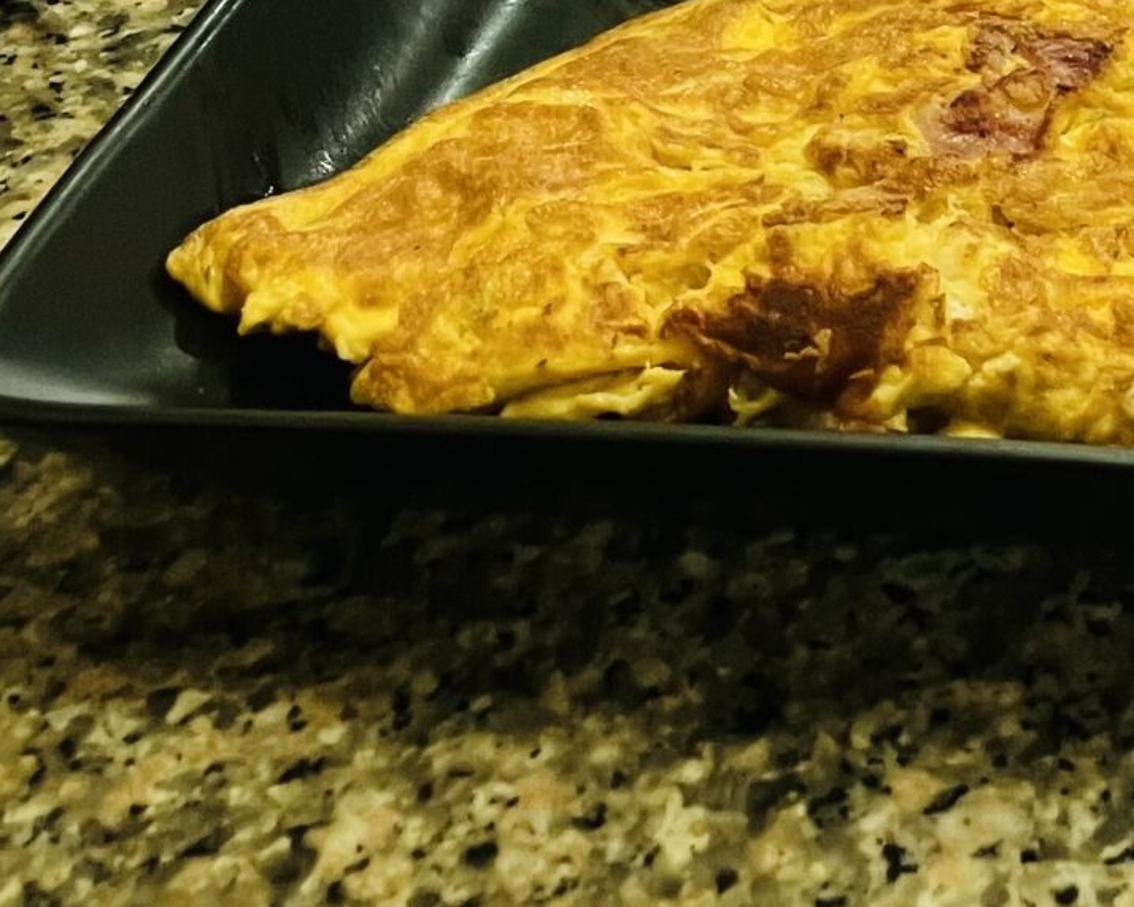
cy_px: -1007
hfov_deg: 18.2
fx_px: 3289
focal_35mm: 98
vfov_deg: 13.2
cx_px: 1472
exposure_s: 1/50
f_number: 1.8
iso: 50
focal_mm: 3.99
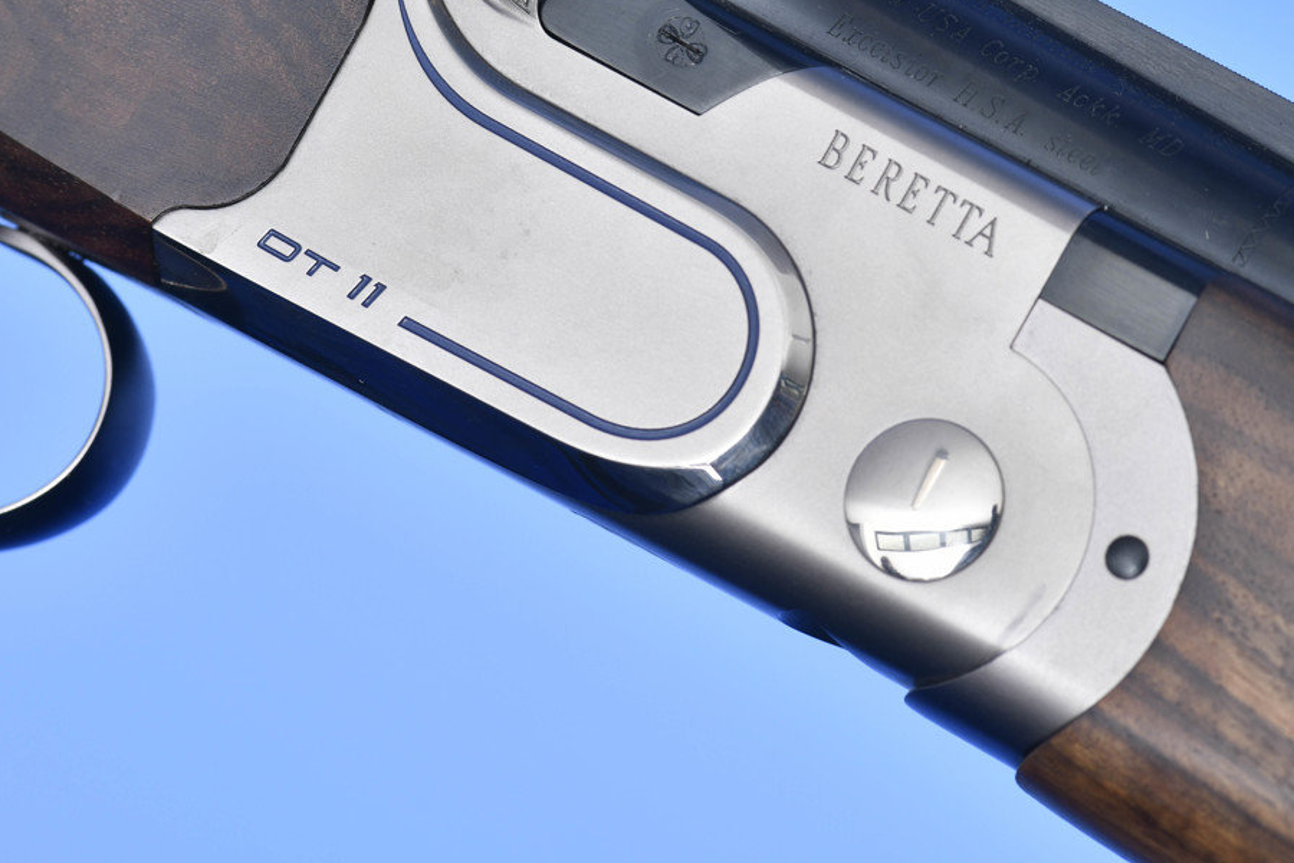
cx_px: 634
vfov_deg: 8.2
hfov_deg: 12.2
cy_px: 233
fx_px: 6038
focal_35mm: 168
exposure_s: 1/160
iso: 125
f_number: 10
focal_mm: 105
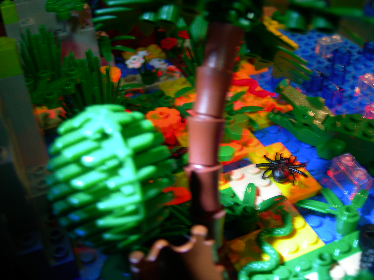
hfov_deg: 45.8
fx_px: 443
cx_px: 187
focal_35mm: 41
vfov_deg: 35.1
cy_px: 140
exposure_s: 1/4.8
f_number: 2.9
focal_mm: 8.5
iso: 50
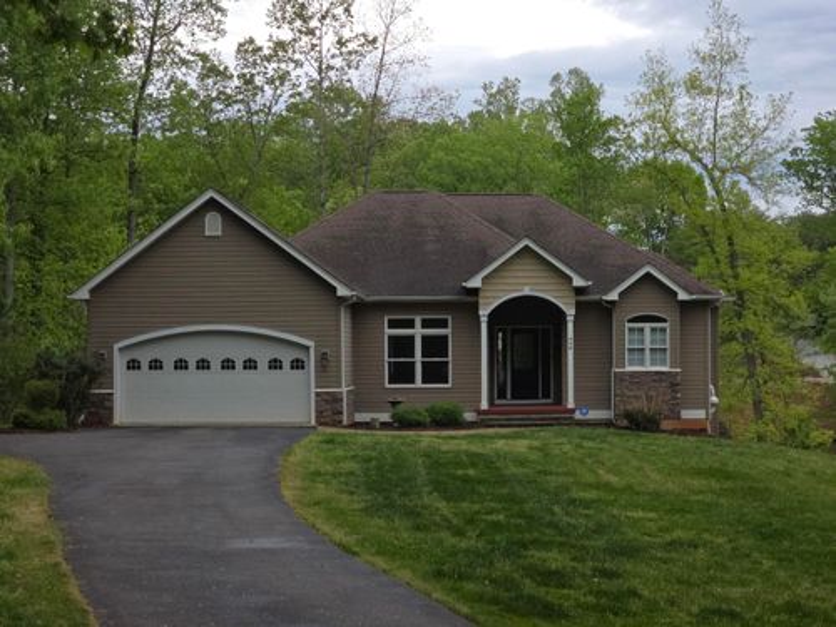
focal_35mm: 69
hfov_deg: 28.2
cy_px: 314
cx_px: 418
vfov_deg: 21.3
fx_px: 1666
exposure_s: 1/1111
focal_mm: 7.9
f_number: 2.4
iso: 50
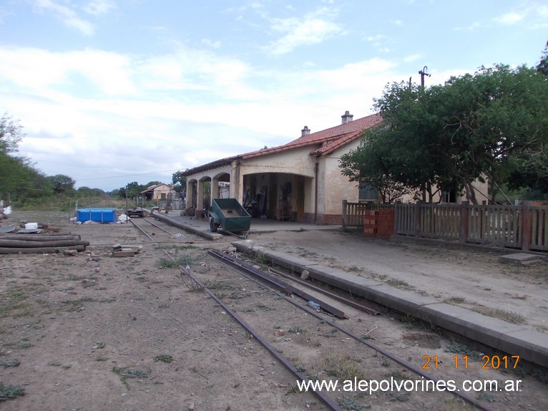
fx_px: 443
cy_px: 206
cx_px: 274
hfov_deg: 63.5
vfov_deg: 49.7
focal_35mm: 28
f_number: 5.4
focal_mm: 4
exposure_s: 1/200
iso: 80
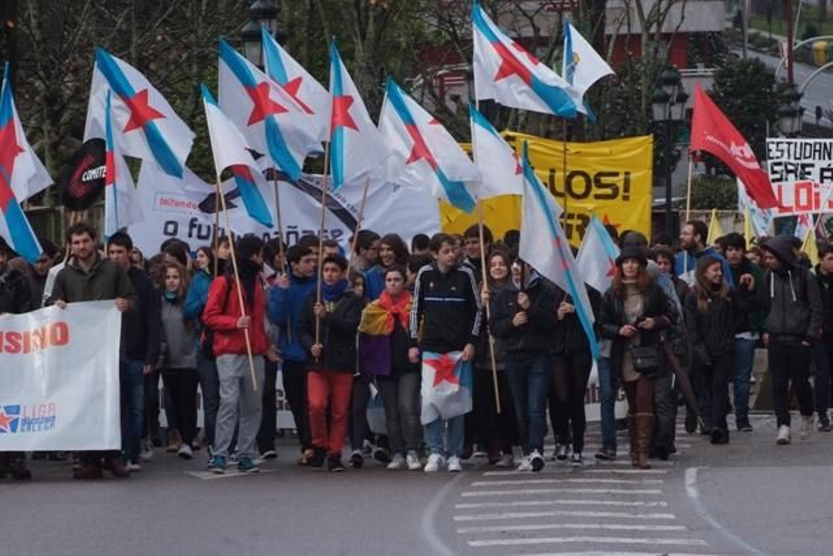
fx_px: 6944
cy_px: 278
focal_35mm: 300
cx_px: 416
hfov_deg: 6.9
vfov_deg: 4.6
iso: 400
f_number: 9
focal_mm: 200
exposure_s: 1/320
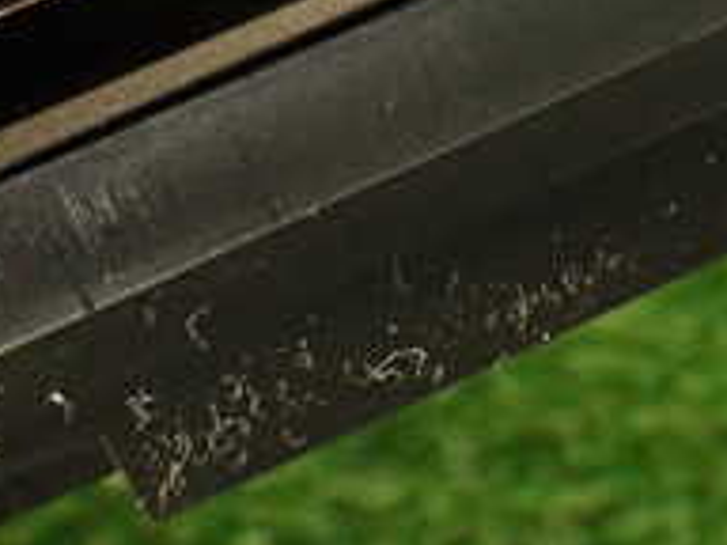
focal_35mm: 100
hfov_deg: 18.8
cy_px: -197
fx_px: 2100
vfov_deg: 14.1
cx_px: 807
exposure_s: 1/30
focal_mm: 5.79
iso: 400
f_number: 2.4
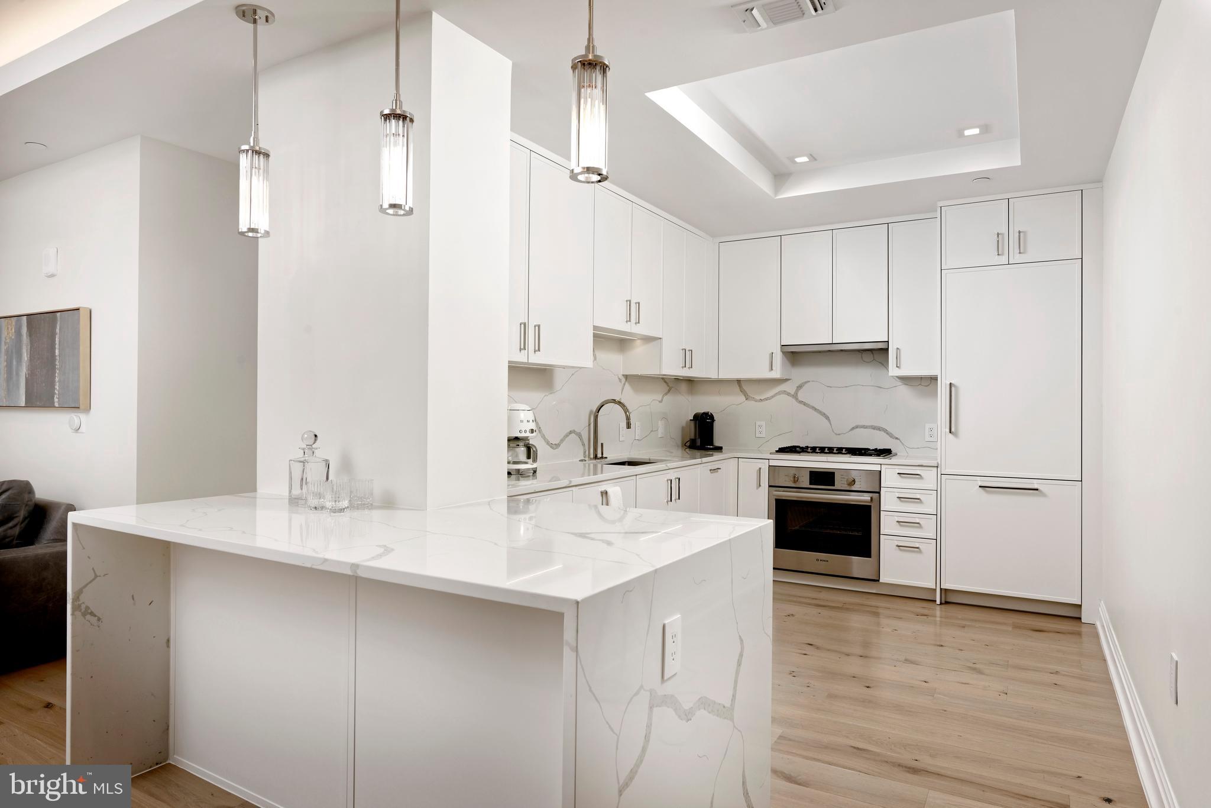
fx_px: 740
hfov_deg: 78.6
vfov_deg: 57.2
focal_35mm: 22
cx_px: 606
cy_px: 404
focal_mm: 22
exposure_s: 1/20
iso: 80
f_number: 10
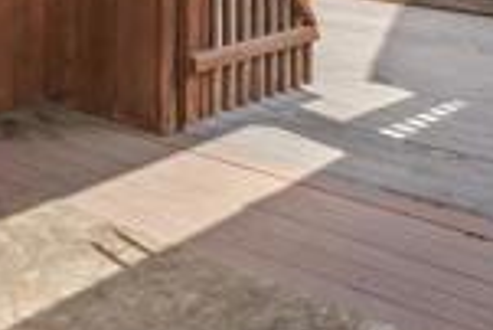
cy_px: -183
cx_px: -39
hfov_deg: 27.3
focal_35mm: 68
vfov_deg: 17.7
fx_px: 932
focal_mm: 16
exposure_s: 1/100
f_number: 8
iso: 500
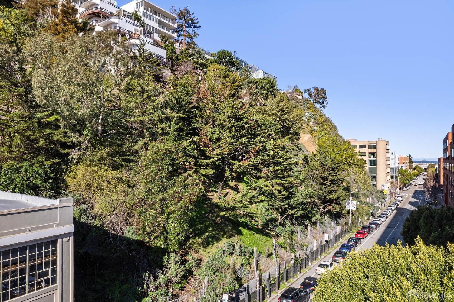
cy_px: 151
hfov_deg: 78.6
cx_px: 227
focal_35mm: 22
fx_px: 277
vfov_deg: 57.2
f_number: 2.8
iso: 100
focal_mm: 8.38
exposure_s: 1/200
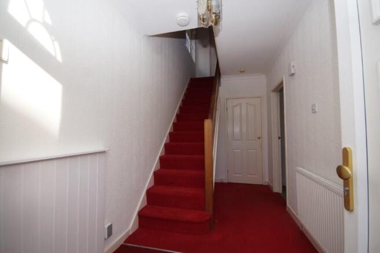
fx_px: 158
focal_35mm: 15
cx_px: 190
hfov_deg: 100.4
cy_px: 126
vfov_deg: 77.3
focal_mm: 10
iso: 100
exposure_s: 1/60
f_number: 5.6
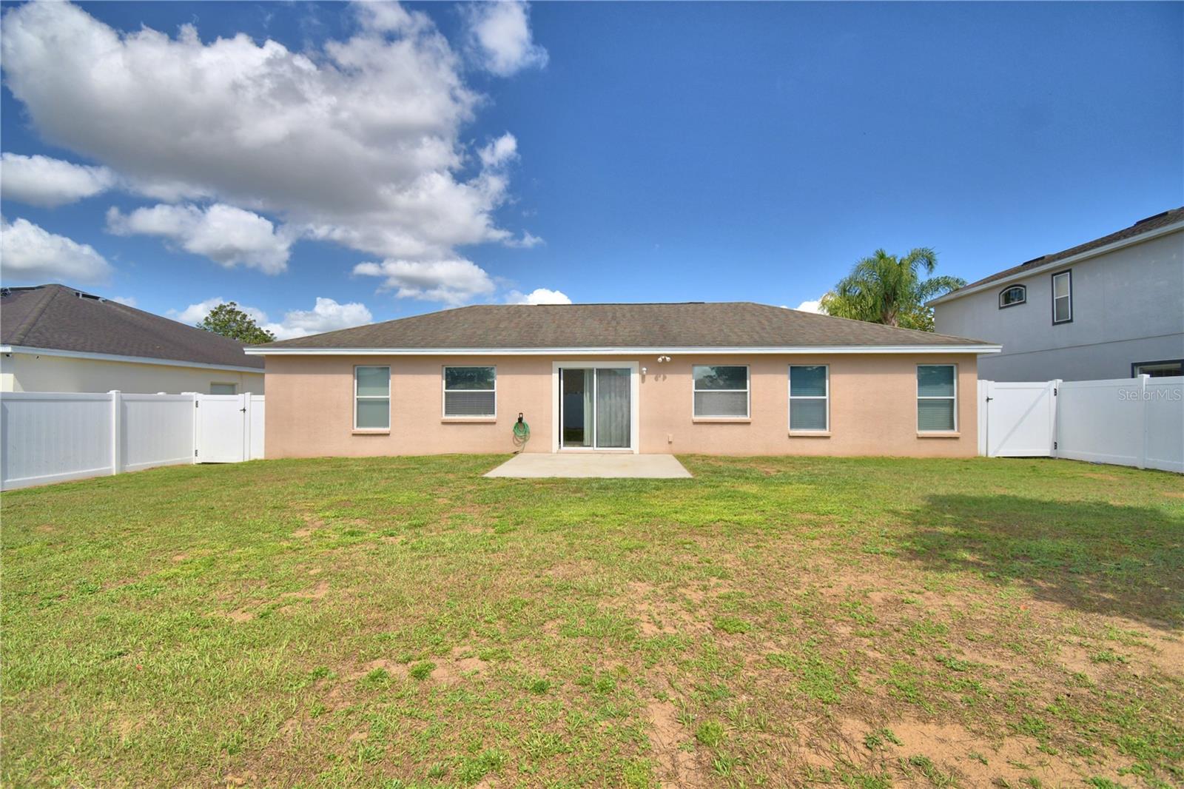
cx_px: 592
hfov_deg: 100.4
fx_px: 493
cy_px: 394
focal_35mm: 15
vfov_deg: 77.3
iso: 100
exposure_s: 1/1600
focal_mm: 10
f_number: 4.5
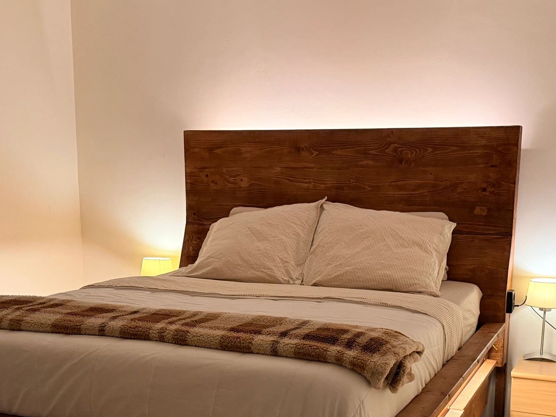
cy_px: 315
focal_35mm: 47
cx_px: 299
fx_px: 755
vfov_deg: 30.3
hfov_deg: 40.4
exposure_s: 1/52
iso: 640
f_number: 1.78
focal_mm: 6.76
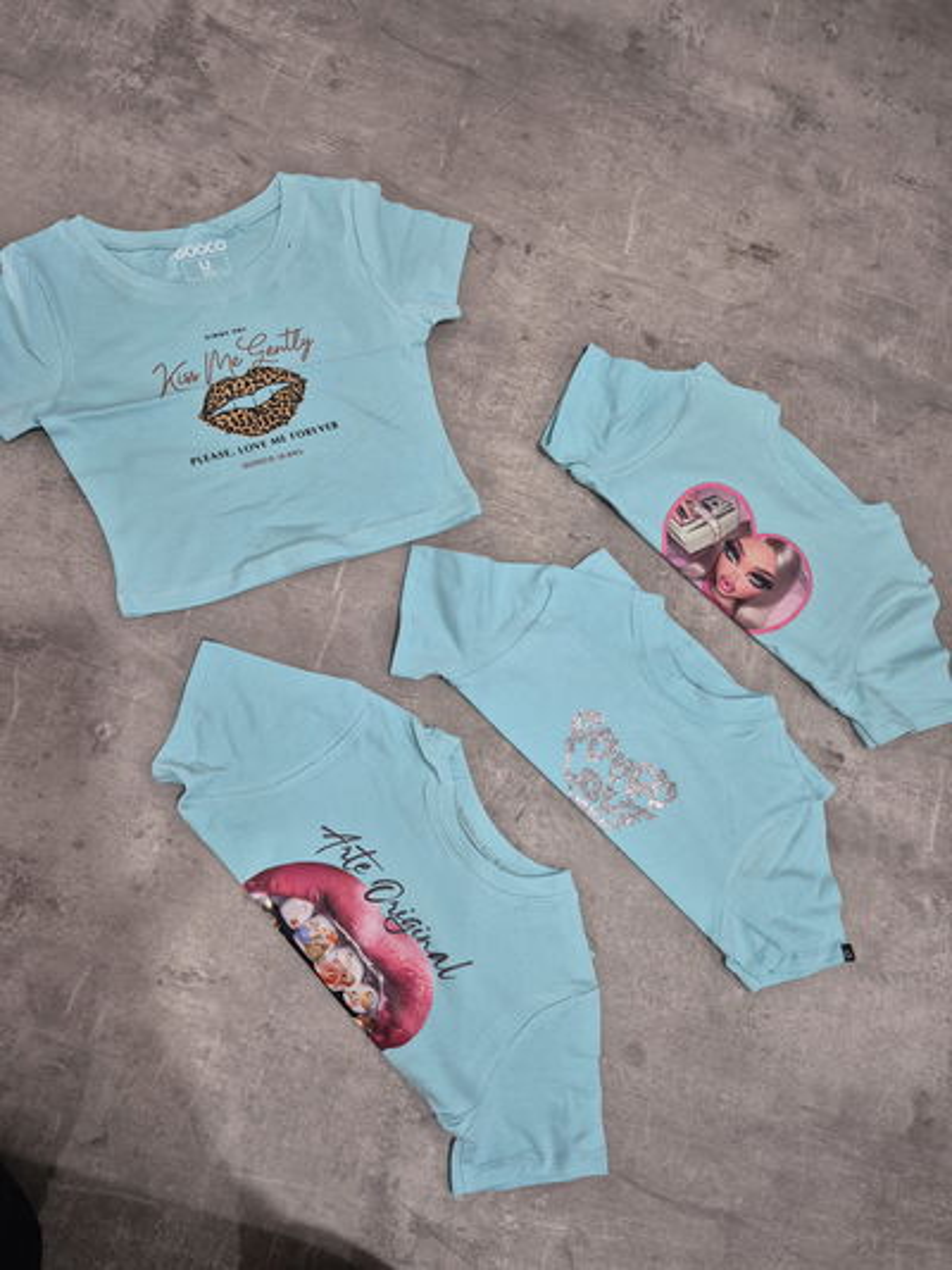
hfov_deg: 58.9
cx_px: 476
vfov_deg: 73.9
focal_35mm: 23
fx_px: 843
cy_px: 635
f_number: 1.8
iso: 500
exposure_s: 1/100
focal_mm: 5.4
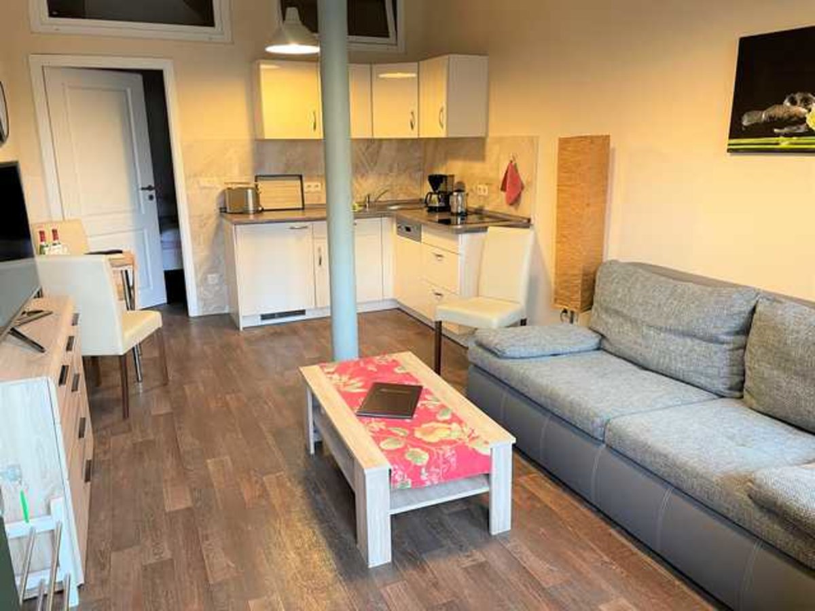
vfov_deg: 53.1
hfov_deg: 67.3
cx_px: 408
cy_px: 306
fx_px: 612
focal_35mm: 26
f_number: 1.6
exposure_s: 1/50
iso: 250
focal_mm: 4.2
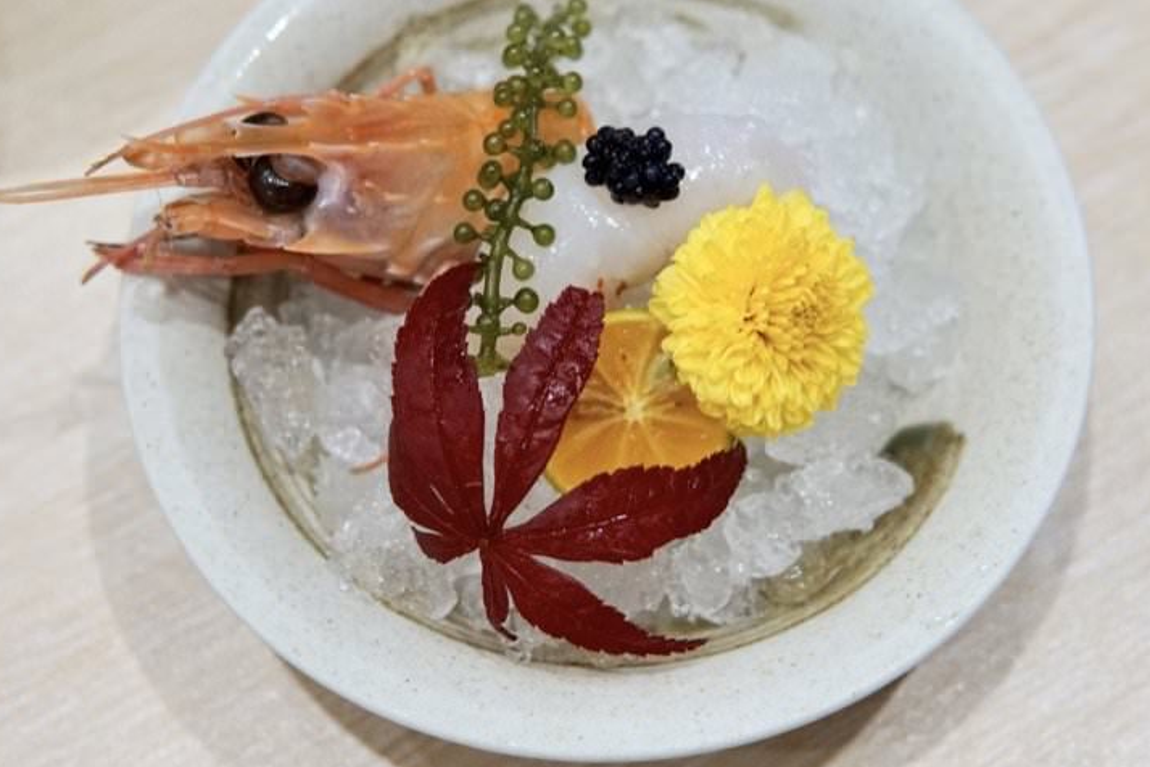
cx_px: 630
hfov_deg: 31.9
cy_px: 303
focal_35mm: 63
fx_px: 2012
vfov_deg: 21.5
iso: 1250
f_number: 4
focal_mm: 30
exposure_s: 1/160
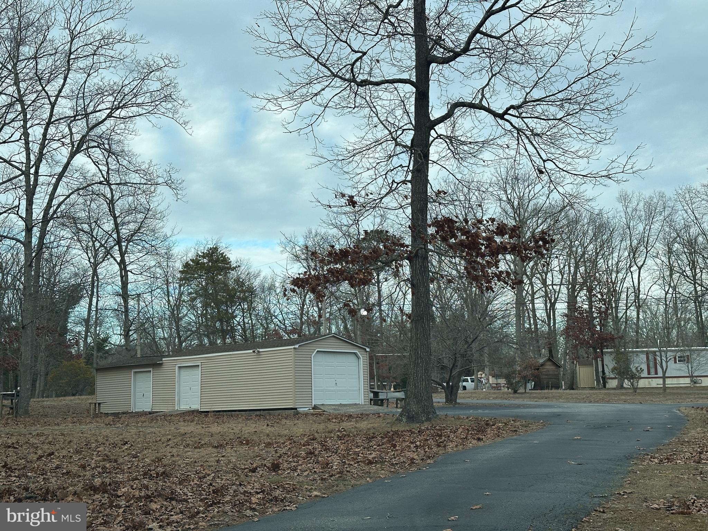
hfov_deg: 39.7
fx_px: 982
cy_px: 266
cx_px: 354
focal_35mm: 48
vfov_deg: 30.3
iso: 64
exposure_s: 1/1009
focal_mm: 6.86
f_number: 1.78
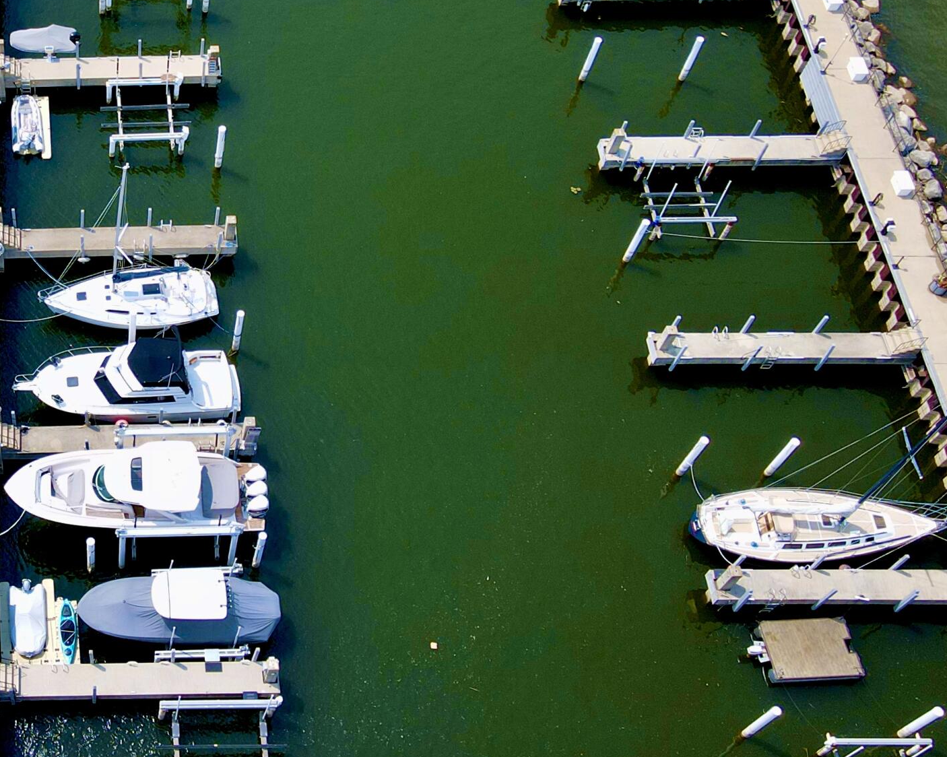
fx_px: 1401
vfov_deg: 30.1
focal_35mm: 50
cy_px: 263
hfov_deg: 34.5
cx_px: 39
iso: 100
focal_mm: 4.5
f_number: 2.8
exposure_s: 1/400
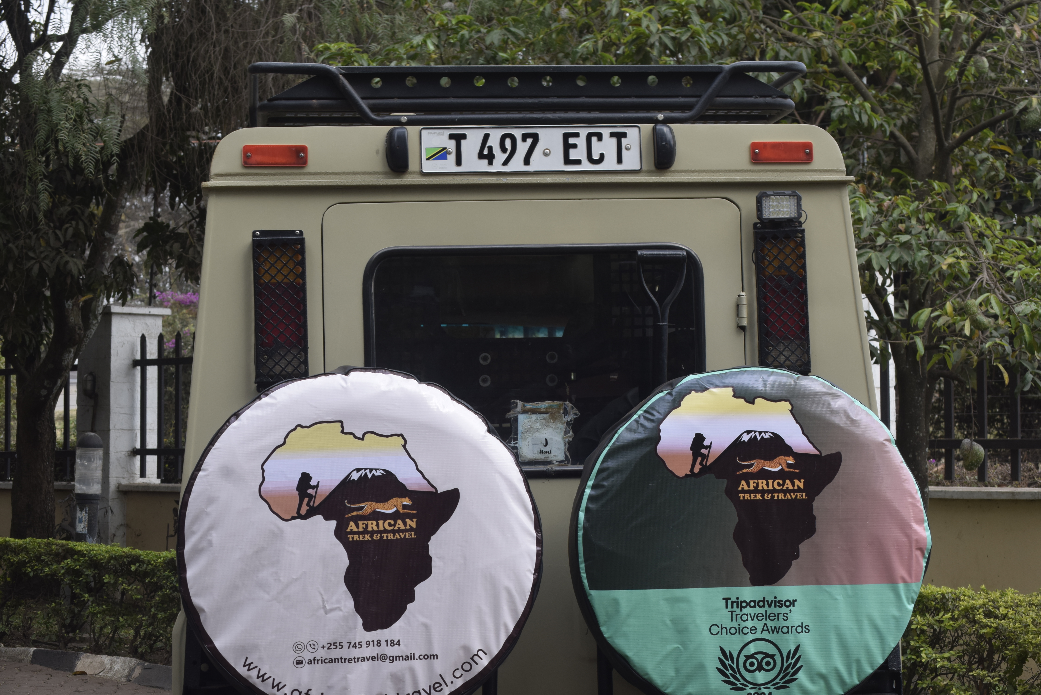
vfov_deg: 16.6
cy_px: 348
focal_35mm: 82
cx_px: 520
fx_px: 2386
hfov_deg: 24.6
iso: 400
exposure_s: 1/250
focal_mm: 55
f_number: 8
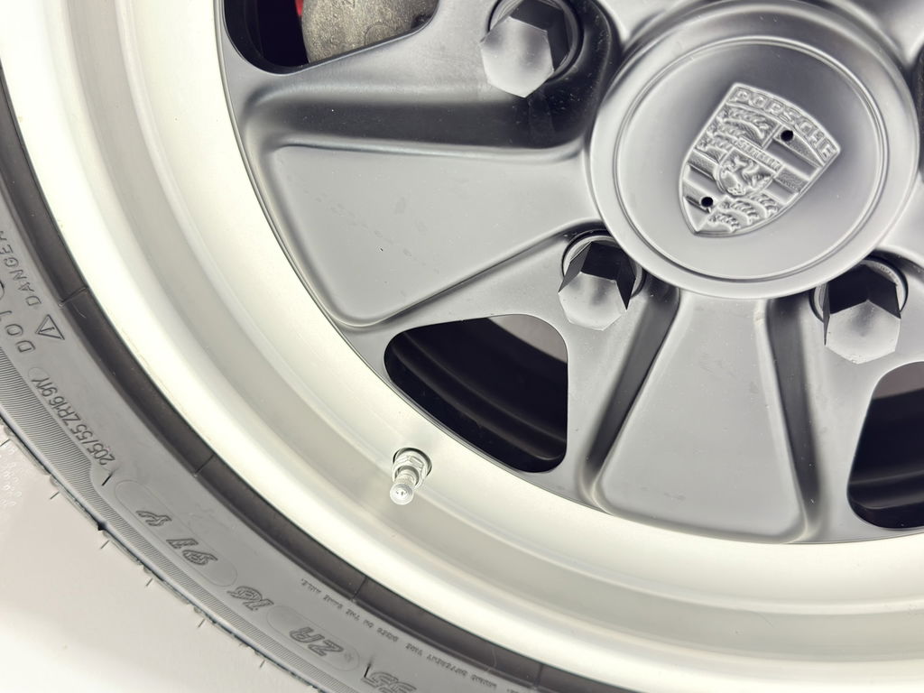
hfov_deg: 52.6
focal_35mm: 35
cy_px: 346
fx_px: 934
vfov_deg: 40.7
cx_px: 462
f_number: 1.78
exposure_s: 1/40
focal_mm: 6.76
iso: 320
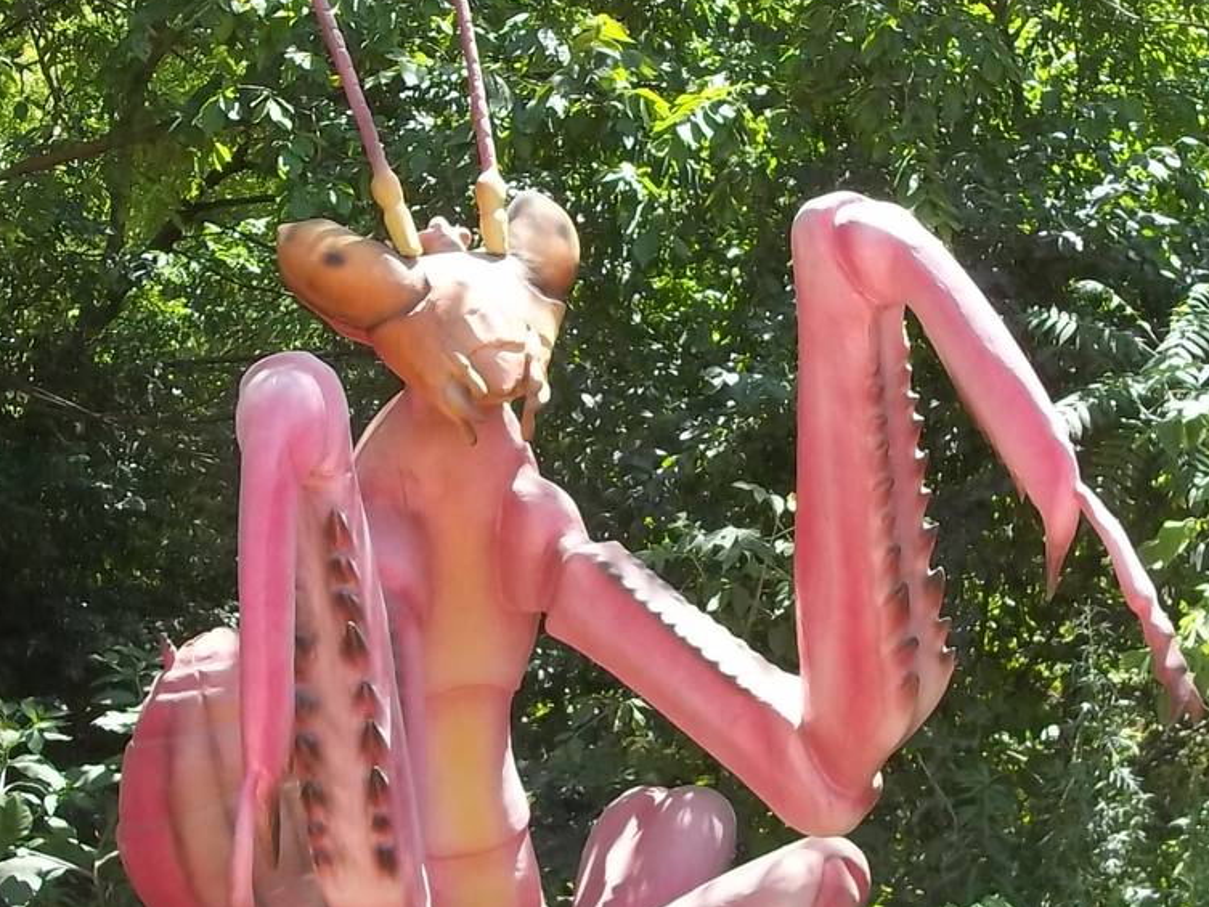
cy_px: 555
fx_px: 2375
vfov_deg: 21.6
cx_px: 708
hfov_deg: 28.5
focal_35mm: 68
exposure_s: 1/250
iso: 80
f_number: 2.9
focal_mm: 5.7
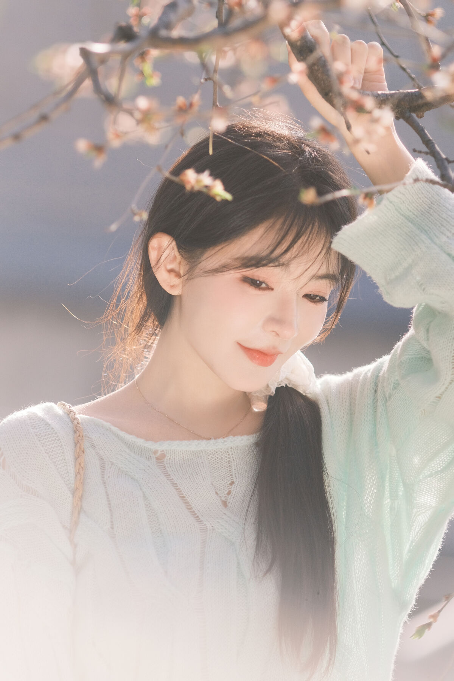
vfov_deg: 10.1
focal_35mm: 203
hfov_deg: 6.8
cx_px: 227
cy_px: 340
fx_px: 3840
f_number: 2
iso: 1000
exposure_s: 1/3500
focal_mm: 135
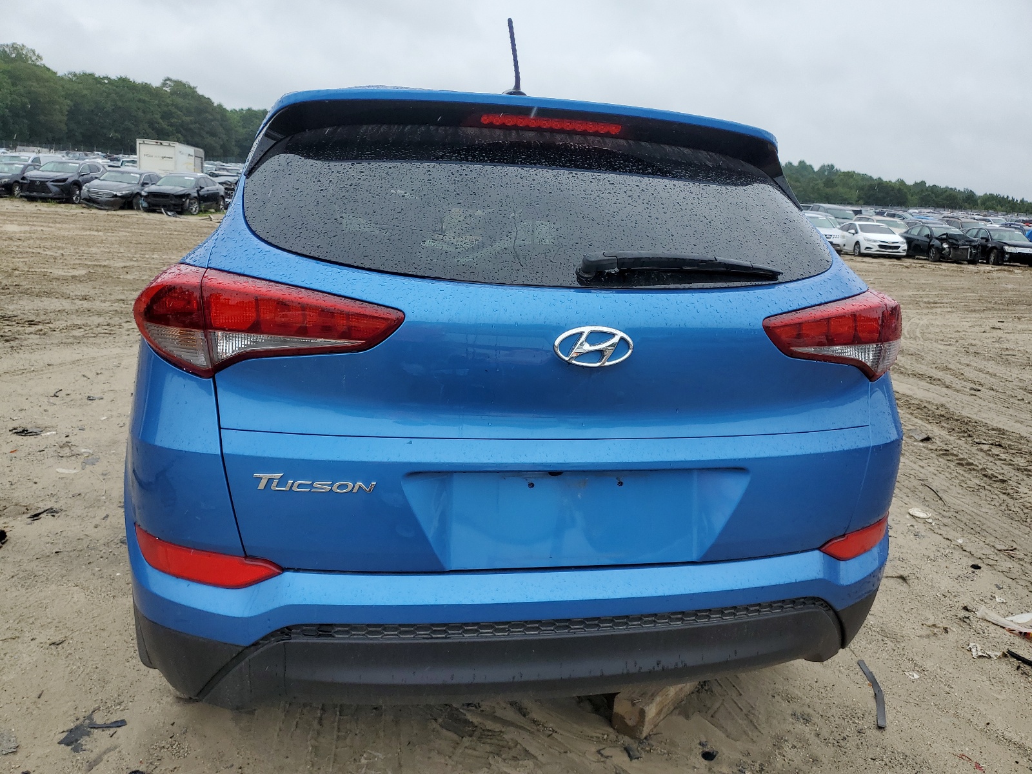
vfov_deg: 53.1
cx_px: 516
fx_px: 775
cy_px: 387
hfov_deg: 67.3
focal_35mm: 26
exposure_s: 1/833
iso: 50
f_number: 1.5
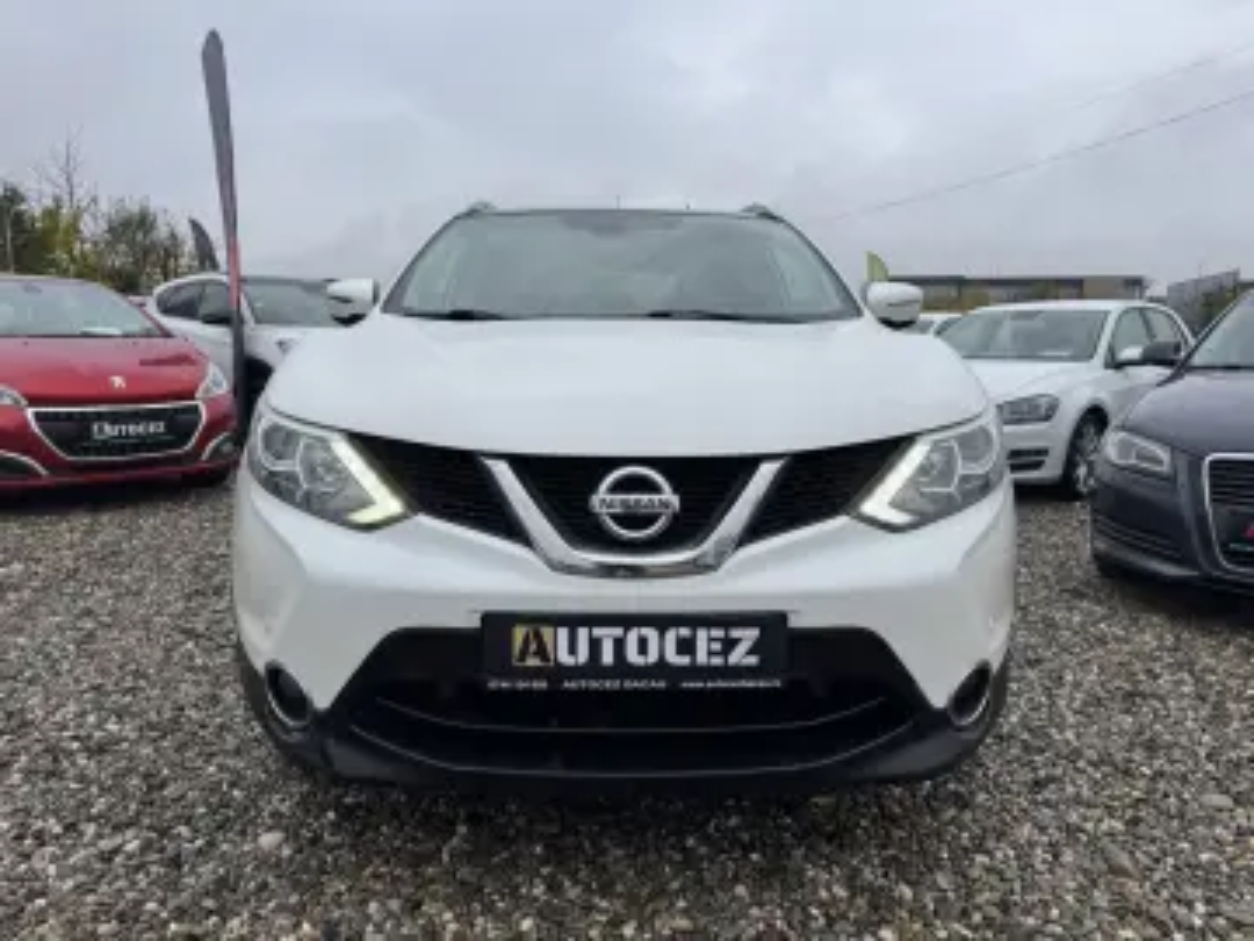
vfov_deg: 56.8
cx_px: 627
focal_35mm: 24
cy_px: 470
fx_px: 869
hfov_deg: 71.6
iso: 80
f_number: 1.78
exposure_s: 1/1261
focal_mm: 6.76
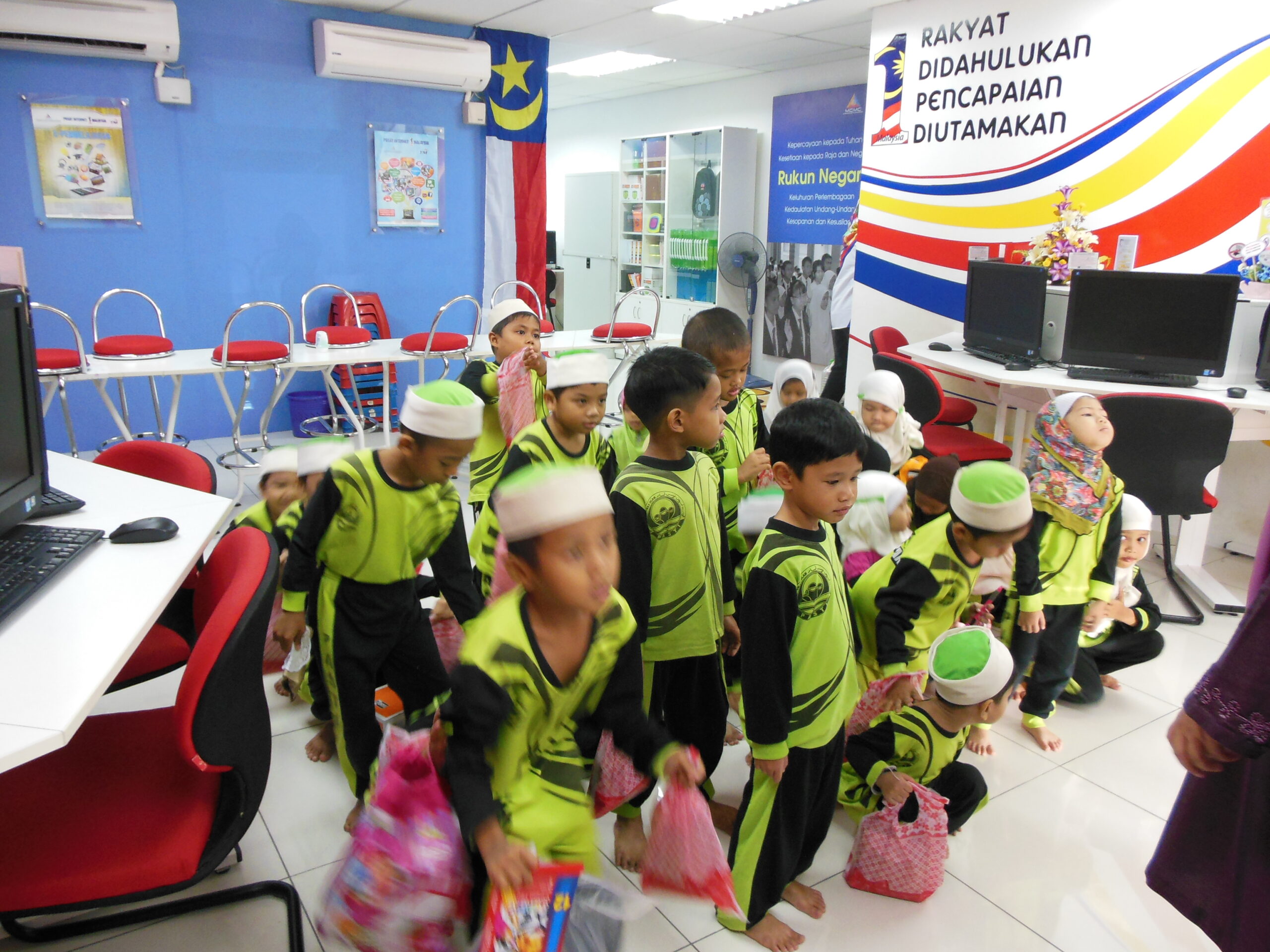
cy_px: 476
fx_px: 917
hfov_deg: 69.4
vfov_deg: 54.9
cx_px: 635
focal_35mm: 25
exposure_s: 1/30
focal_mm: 4.5
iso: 400
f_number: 3.2
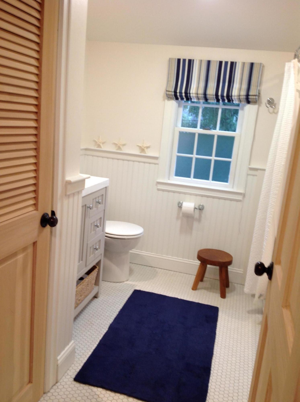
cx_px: 150
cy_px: 201
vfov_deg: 52.7
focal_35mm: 35
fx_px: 406
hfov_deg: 40.6
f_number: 2.4
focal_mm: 4.28
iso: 50
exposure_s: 1/17
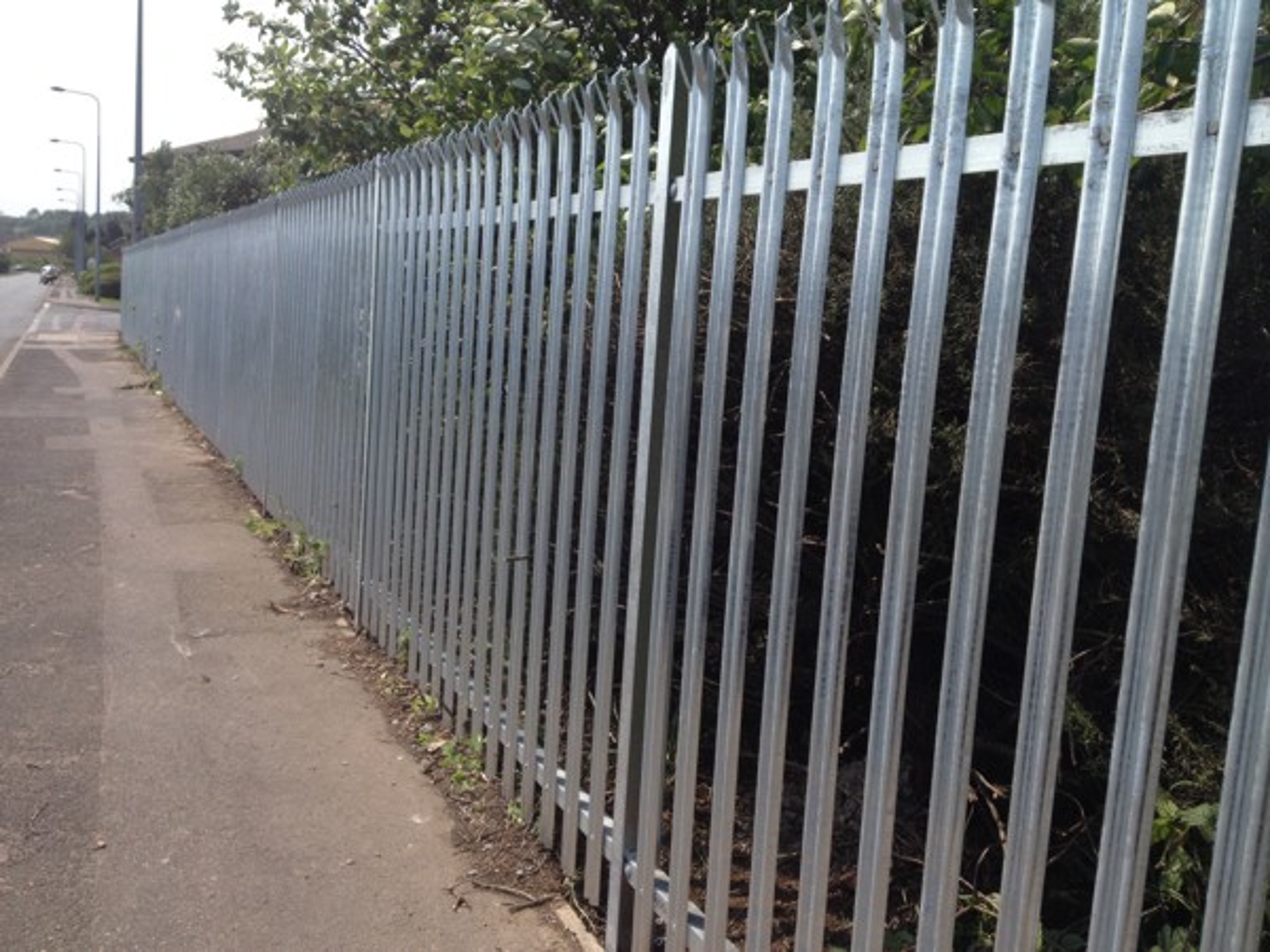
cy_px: 476
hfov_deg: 52.6
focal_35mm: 35
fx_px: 1284
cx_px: 635
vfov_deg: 40.7
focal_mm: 4.28
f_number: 2.4
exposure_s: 1/1381
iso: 50
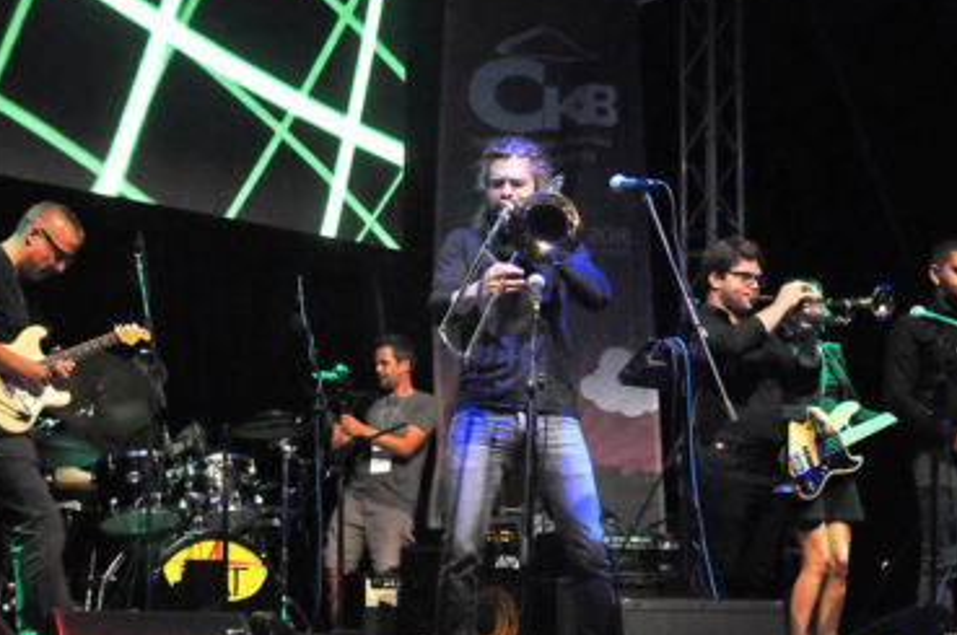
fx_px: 1726
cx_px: 464
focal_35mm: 65
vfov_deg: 20.8
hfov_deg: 31.0
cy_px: 391
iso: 3200
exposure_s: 1/60
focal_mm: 32
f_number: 4
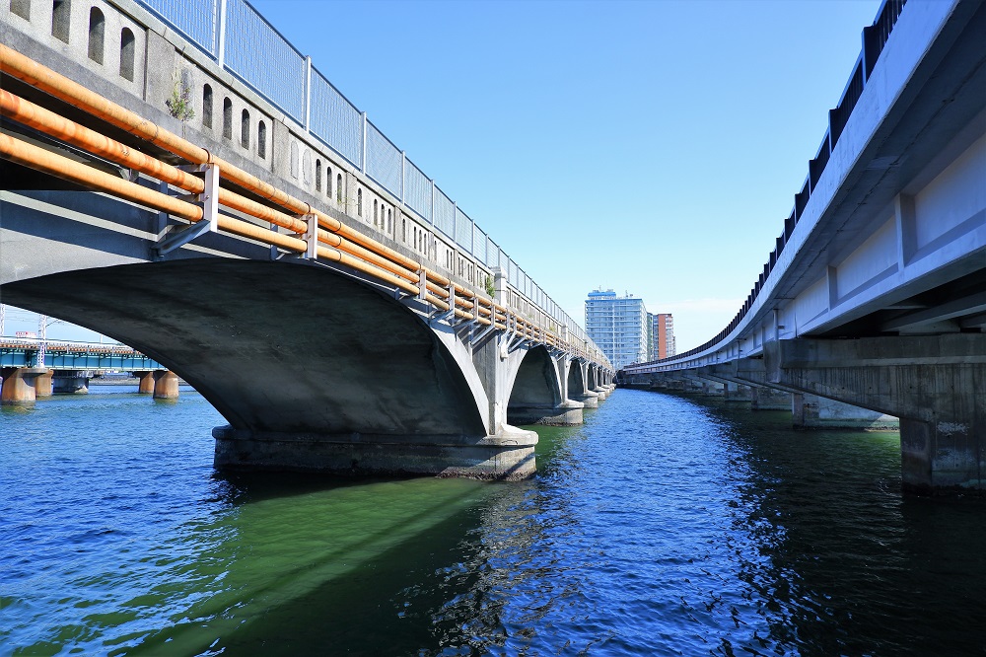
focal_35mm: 23
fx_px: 630
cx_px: 493
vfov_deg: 55.1
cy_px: 328
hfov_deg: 76.1
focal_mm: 15
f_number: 5.6
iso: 200
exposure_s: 1/480
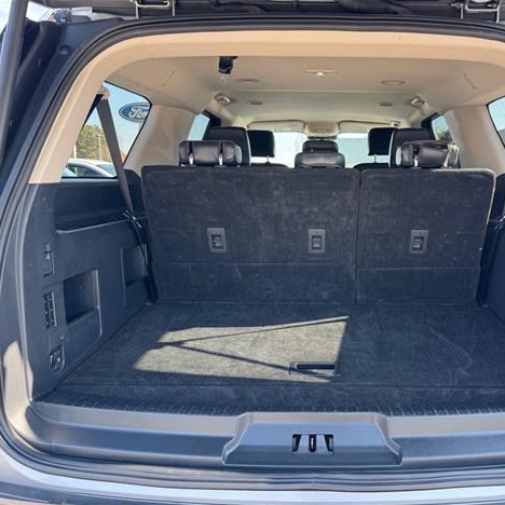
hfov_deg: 54.8
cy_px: 258
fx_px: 479
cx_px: 326
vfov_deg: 55.6
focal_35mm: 29
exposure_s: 1/168
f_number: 1.78
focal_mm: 6.76
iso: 100
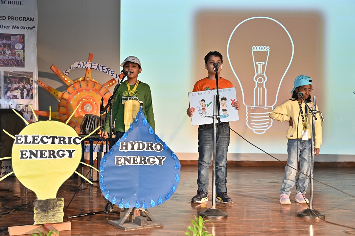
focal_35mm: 51
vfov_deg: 26.4
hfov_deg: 38.9
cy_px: 118
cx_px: 178
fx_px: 502
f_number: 4
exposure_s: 1/125
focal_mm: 51
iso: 800
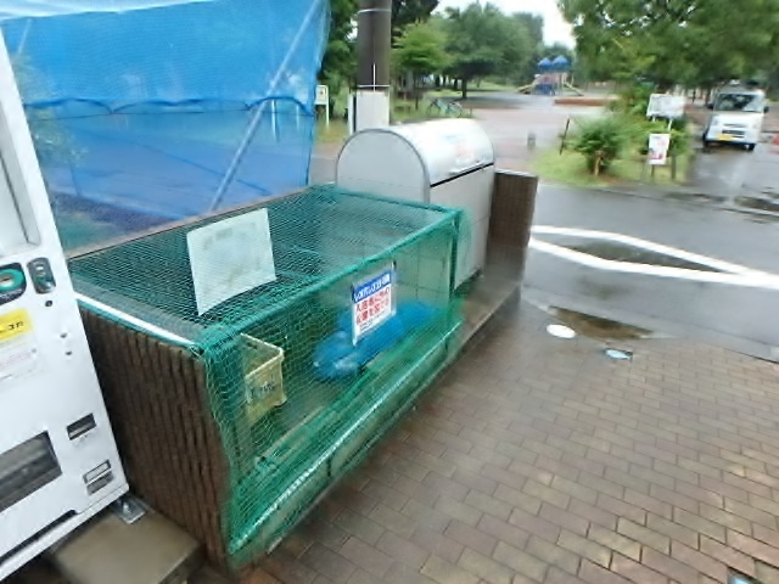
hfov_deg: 79.0
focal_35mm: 21
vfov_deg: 63.4
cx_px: 390
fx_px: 473
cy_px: 292
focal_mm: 3.7
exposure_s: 1/250
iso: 200
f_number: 3.5
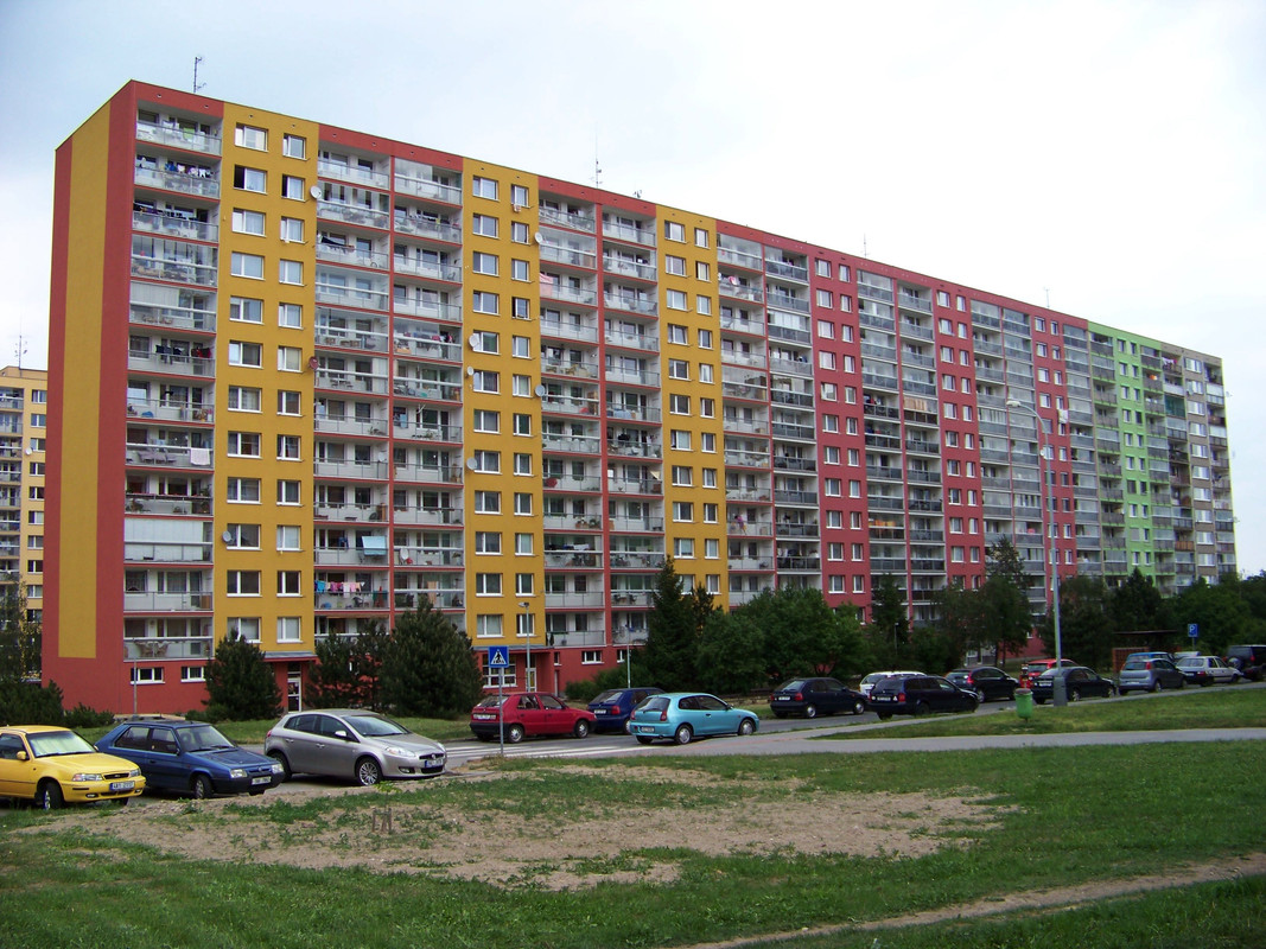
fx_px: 1316
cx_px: 633
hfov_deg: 51.4
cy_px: 474
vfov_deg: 39.6
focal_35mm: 36
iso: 64
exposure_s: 1/400
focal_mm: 5.85
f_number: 2.8
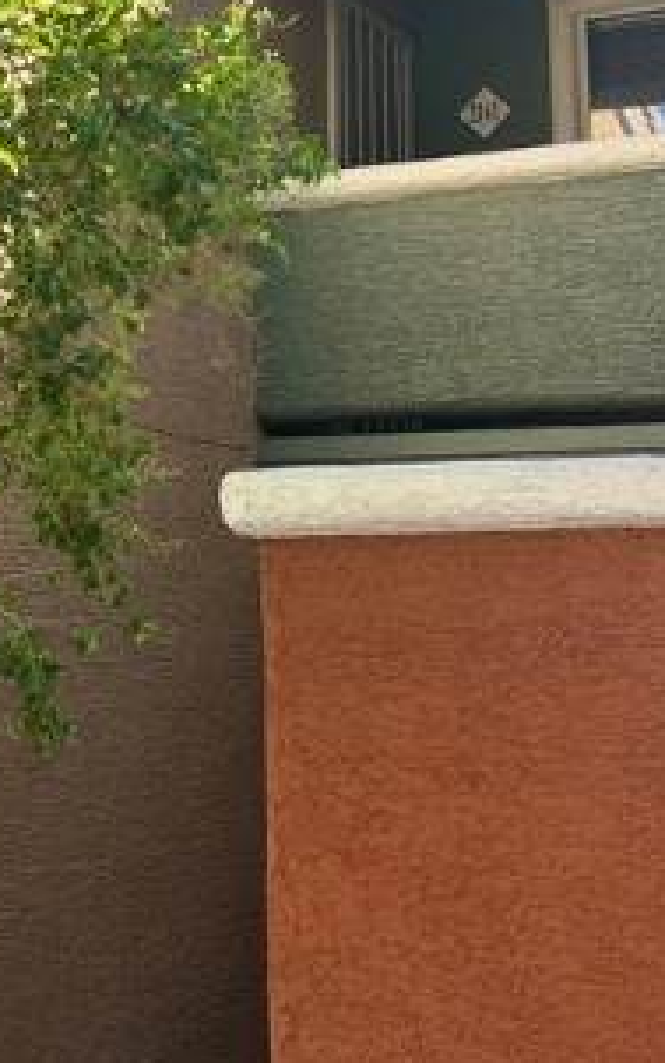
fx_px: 2028
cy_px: 232
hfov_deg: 18.3
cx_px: 60
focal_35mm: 70
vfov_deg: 28.8
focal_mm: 5.7
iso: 50
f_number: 1.5
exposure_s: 1/1009
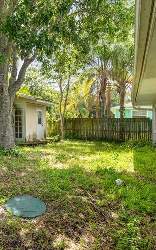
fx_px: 170
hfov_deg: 45.2
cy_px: 127
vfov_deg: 72.6
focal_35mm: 25
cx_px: 19
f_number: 9
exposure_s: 1/15
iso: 250
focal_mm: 16
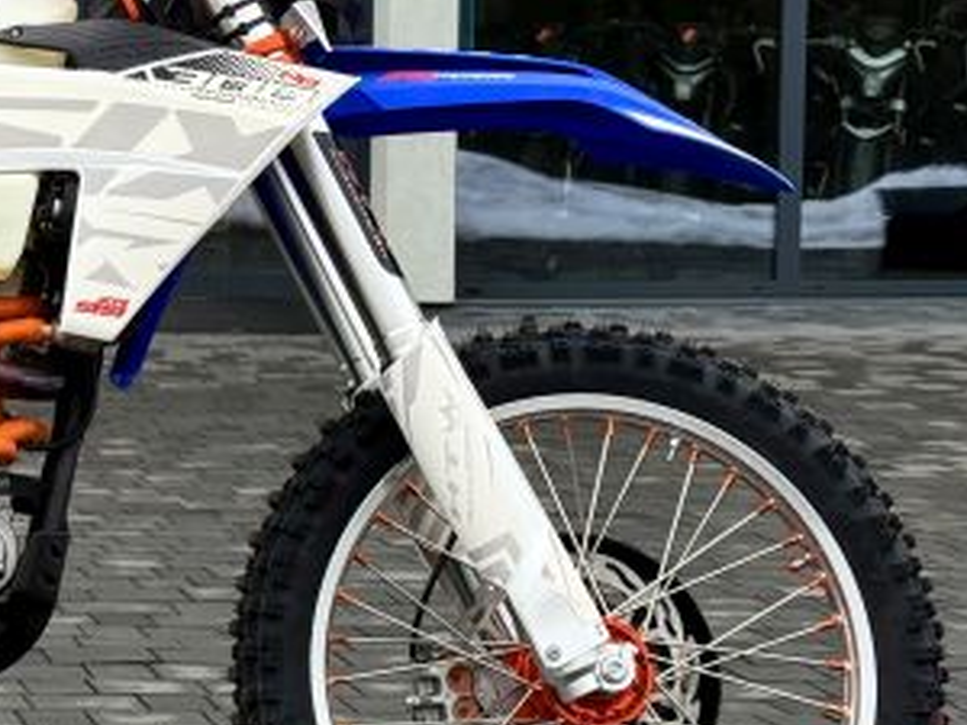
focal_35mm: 128
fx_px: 3576
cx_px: -181
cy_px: 293
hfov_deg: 14.9
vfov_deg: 11.6
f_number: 1.78
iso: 64
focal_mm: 6.76
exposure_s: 1/1085
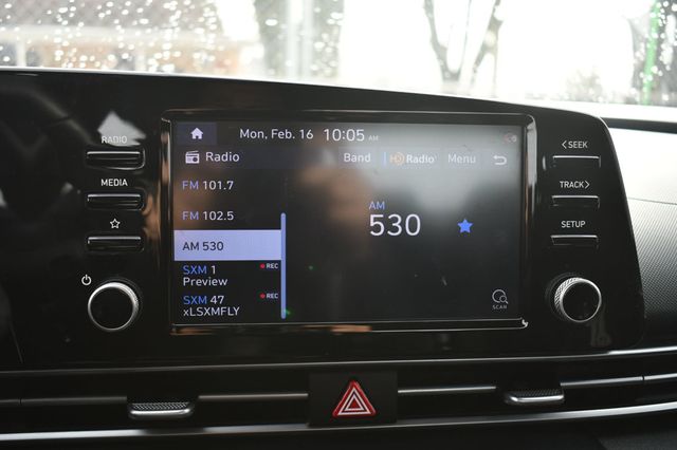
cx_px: 338
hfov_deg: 51.9
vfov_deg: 35.9
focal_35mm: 37
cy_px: 225
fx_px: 695
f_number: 4
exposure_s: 1/250
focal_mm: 25
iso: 400
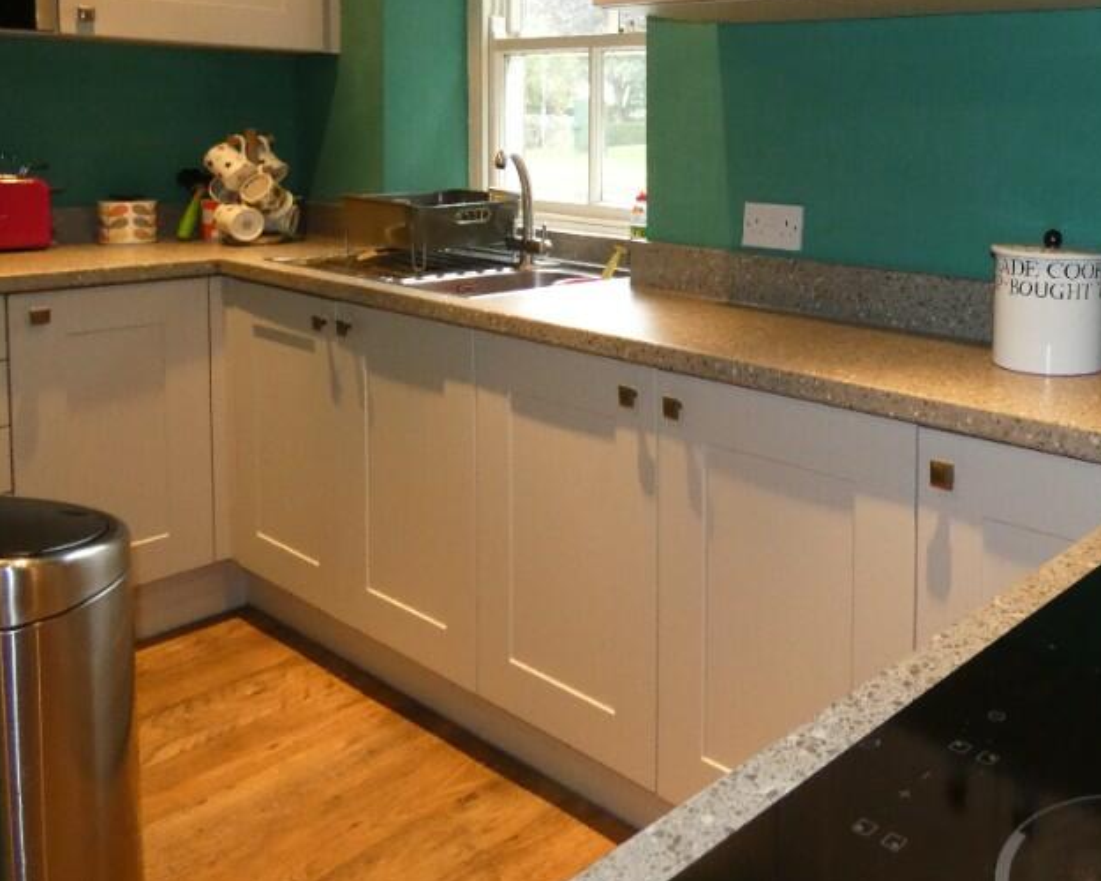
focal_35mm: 32
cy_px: 215
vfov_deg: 44.2
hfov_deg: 52.9
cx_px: 842
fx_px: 1043
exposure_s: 1/50
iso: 400
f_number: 2.8
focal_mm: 3.6
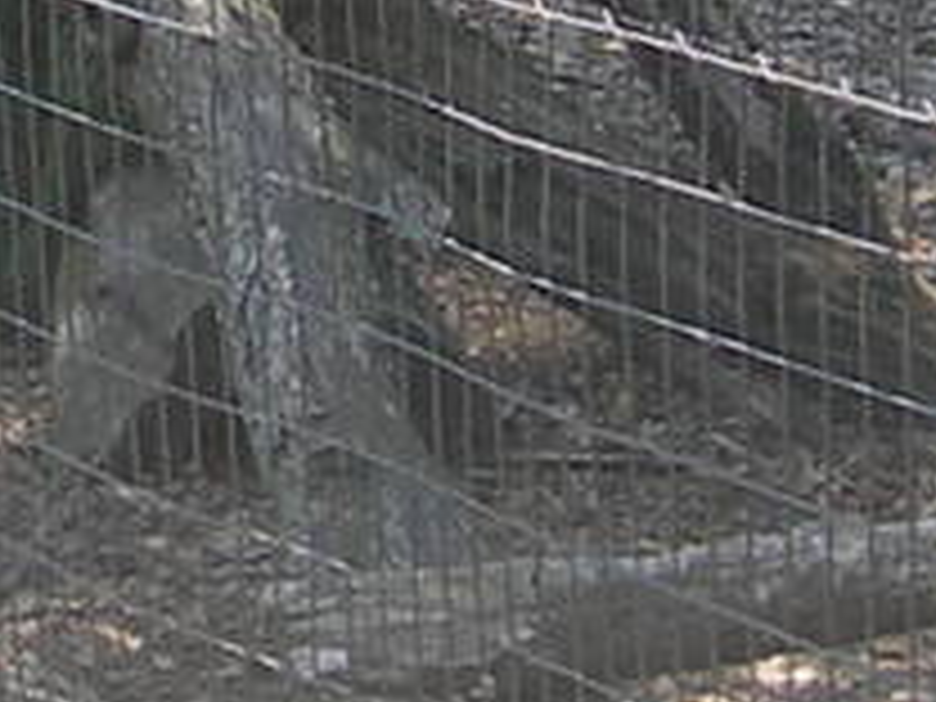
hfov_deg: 6.7
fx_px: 7896
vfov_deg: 5.1
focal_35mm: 292
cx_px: -513
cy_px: 94
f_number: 2.8
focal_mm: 7.8
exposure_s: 1/163
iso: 50
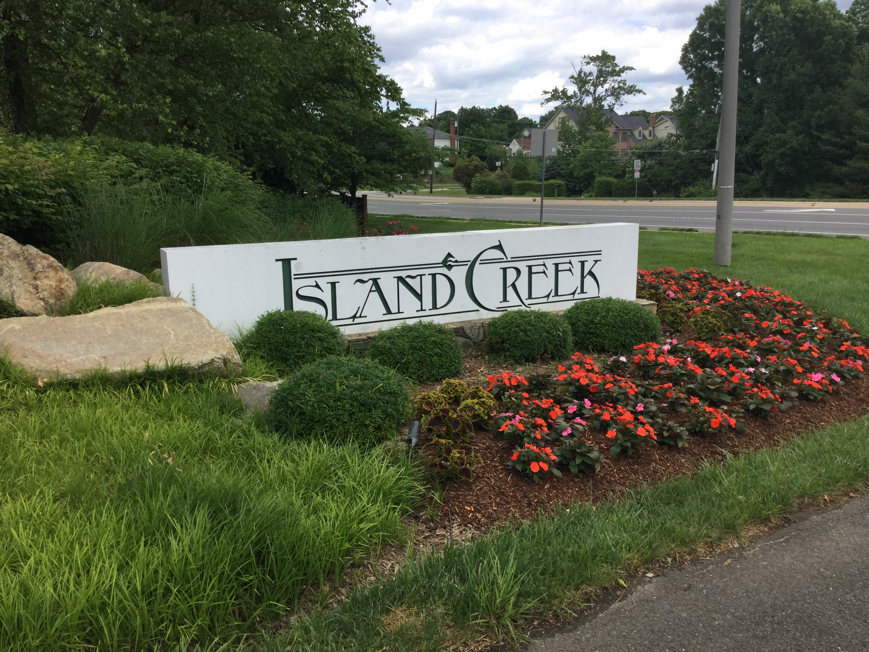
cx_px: 434
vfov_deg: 45.4
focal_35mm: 31
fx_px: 778
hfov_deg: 58.4
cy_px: 326
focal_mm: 3.3
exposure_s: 1/662
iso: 25
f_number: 2.4
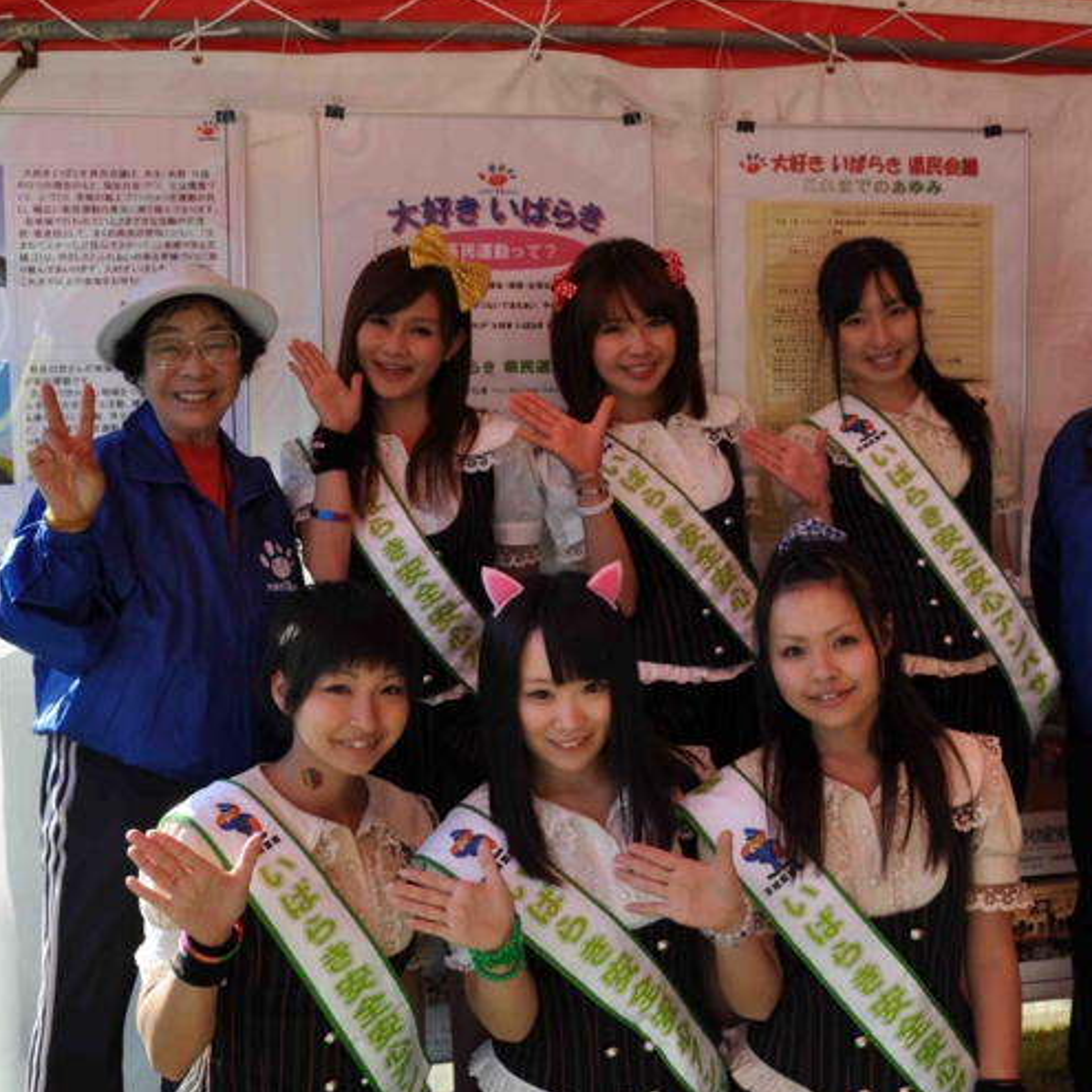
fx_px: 1321
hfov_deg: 44.9
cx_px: 598
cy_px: 557
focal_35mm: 37
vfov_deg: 44.9
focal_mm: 18
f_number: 7.1
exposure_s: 1/200
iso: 200
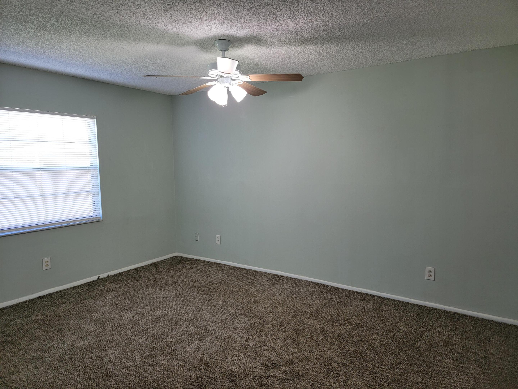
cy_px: 194
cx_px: 259
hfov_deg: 71.6
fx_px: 359
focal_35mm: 24
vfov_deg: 56.8
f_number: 1.8
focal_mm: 6.7
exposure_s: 1/120
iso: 125
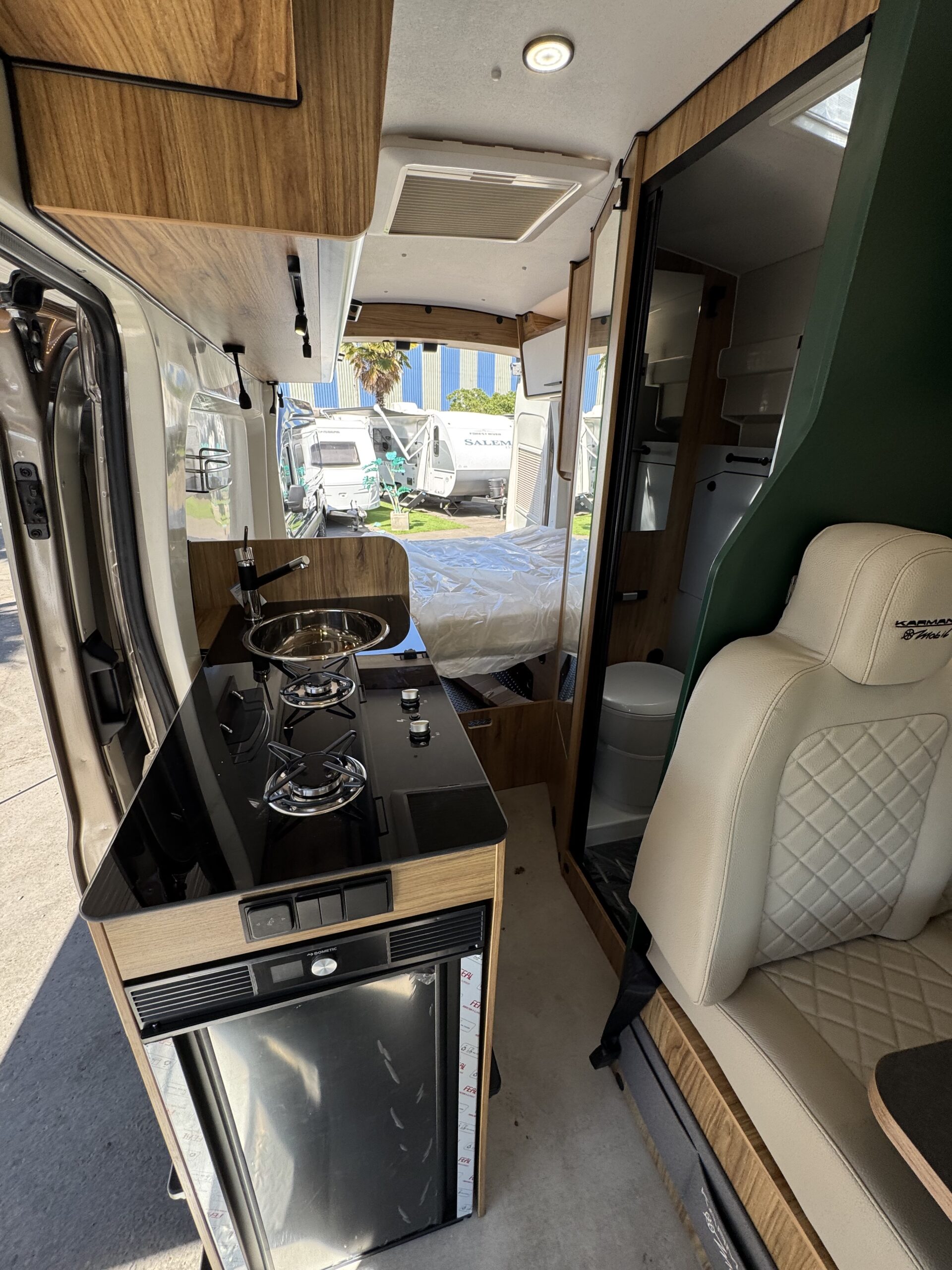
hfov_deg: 85.7
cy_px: 635
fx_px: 513
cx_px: 476
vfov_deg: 102.1
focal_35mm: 14
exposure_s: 1/261
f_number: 2.2
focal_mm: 2.22
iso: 40
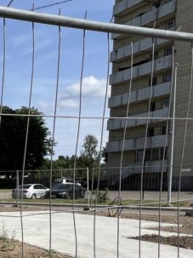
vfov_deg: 41.3
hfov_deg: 22.8
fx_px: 327
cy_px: 203
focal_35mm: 44
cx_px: -132
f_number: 1.8
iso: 32
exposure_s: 1/1876
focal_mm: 1.57
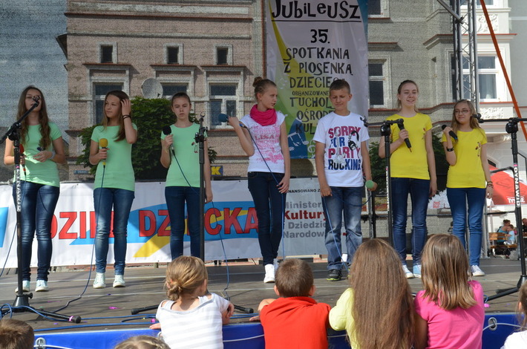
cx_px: 264
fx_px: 767
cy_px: 174
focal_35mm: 52
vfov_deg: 25.6
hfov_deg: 37.9
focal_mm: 35
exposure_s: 1/640
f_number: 13
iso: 800
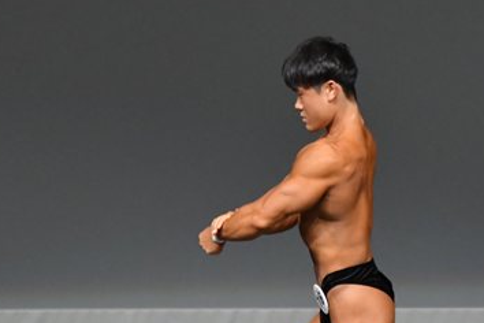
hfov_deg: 3.1
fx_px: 8819
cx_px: 444
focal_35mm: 656
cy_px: 253
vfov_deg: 2.1
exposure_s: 1/400
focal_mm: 200
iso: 4000
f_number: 5.6
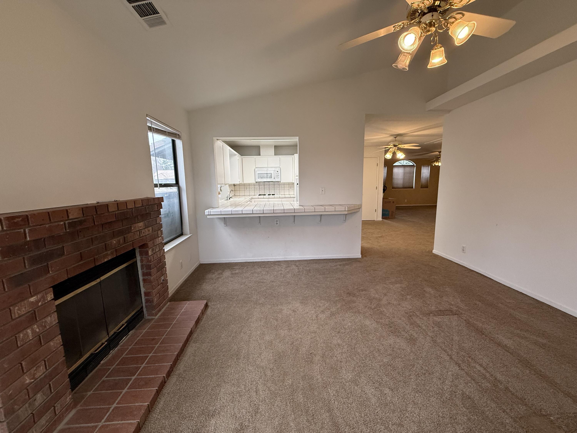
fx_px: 233
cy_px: 216
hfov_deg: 102.1
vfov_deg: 85.7
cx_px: 288
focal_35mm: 14
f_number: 2.2
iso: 250
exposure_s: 1/120
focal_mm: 2.22
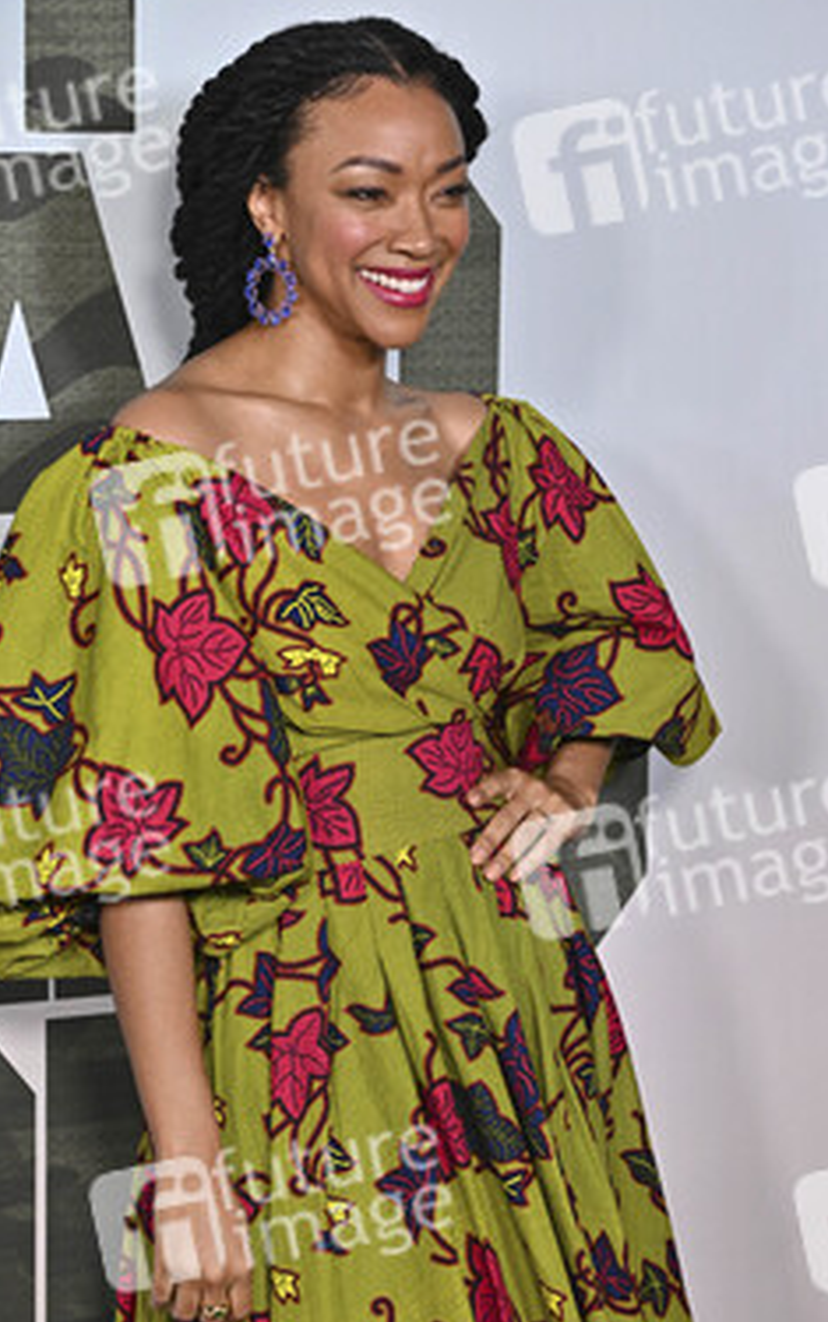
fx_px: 3207
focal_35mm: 89
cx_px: 373
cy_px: 680
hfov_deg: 14.7
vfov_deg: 23.3
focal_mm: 82
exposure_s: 1/250
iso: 2500
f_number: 4.5
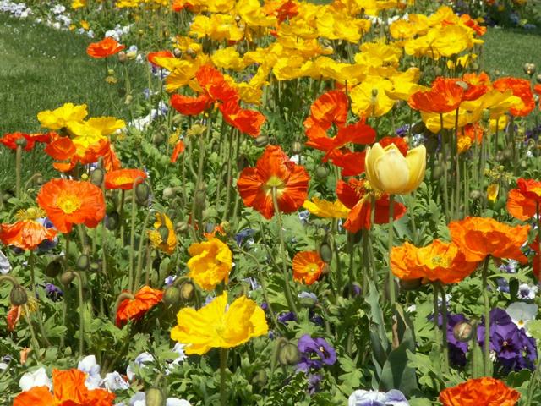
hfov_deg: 12.4
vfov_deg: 9.3
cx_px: 270
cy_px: 203
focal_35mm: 159
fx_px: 2485
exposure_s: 1/160
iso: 50
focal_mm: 26.06
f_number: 8
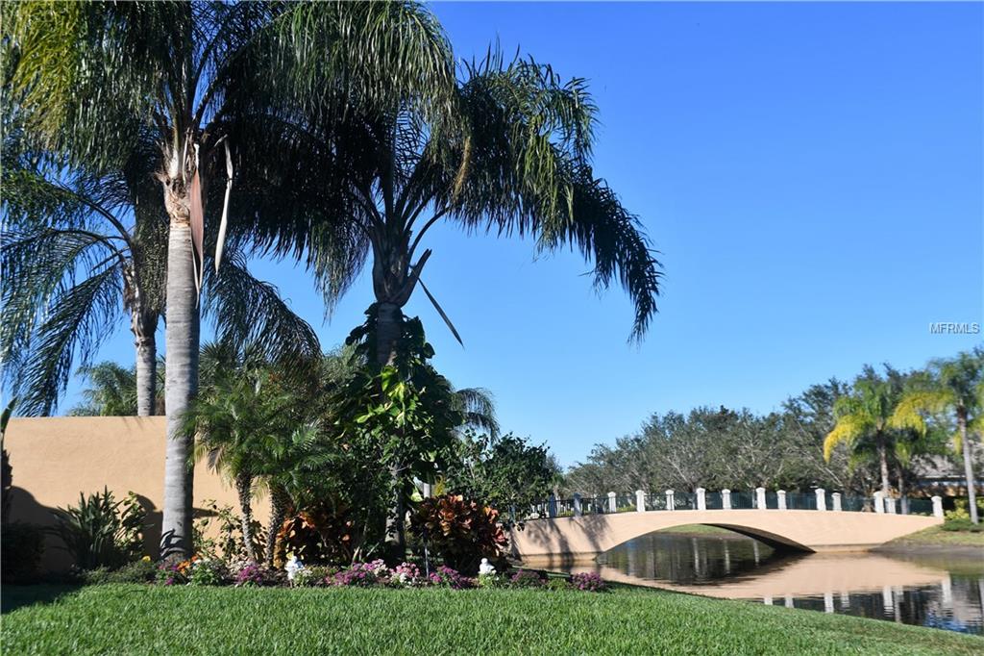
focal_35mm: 40
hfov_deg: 48.5
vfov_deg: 33.4
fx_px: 1093
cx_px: 492
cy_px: 328
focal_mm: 27
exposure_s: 1/400
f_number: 9
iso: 100
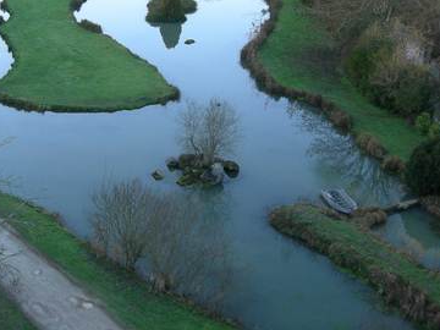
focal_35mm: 64
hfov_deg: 29.9
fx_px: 813
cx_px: 126
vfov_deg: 22.4
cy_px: 38
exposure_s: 1/68.2
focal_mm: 7.5
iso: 64
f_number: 3.8
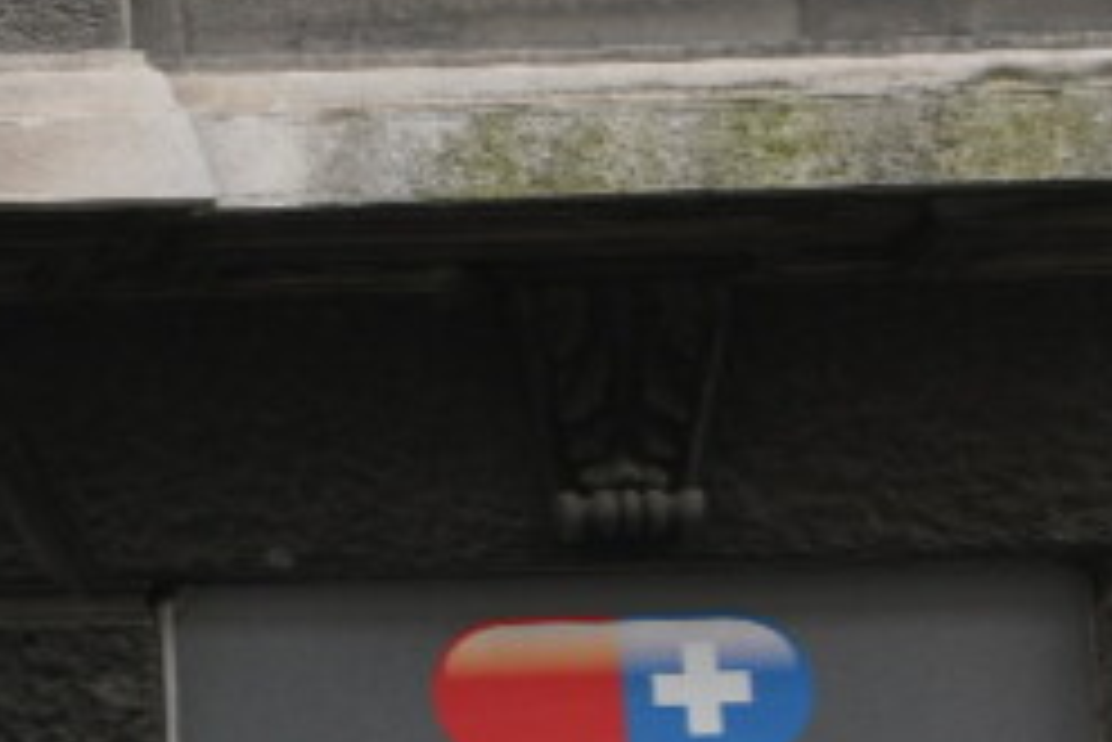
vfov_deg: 6.9
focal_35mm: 199
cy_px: 677
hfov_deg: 9.7
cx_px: -1026
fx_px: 6150
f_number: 5
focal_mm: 48
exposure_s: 1/200
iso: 200
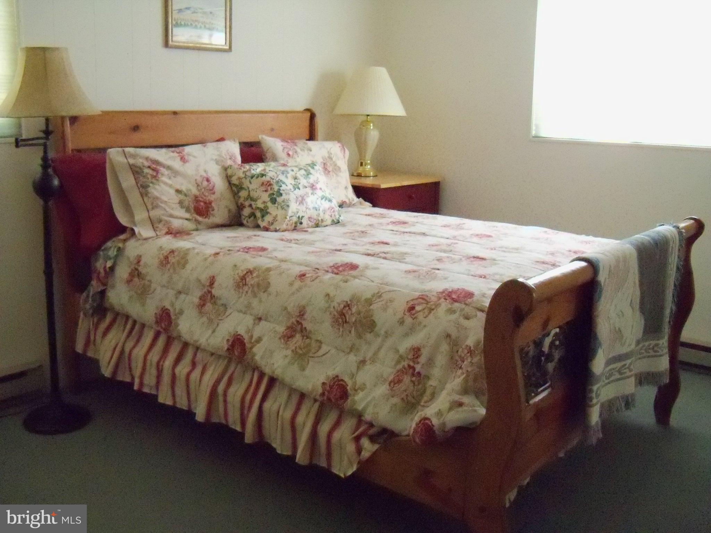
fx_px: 719
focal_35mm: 35
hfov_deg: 52.6
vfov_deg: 40.7
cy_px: 266
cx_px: 356
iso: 2000
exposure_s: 1/40
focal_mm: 6.2
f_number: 3.5
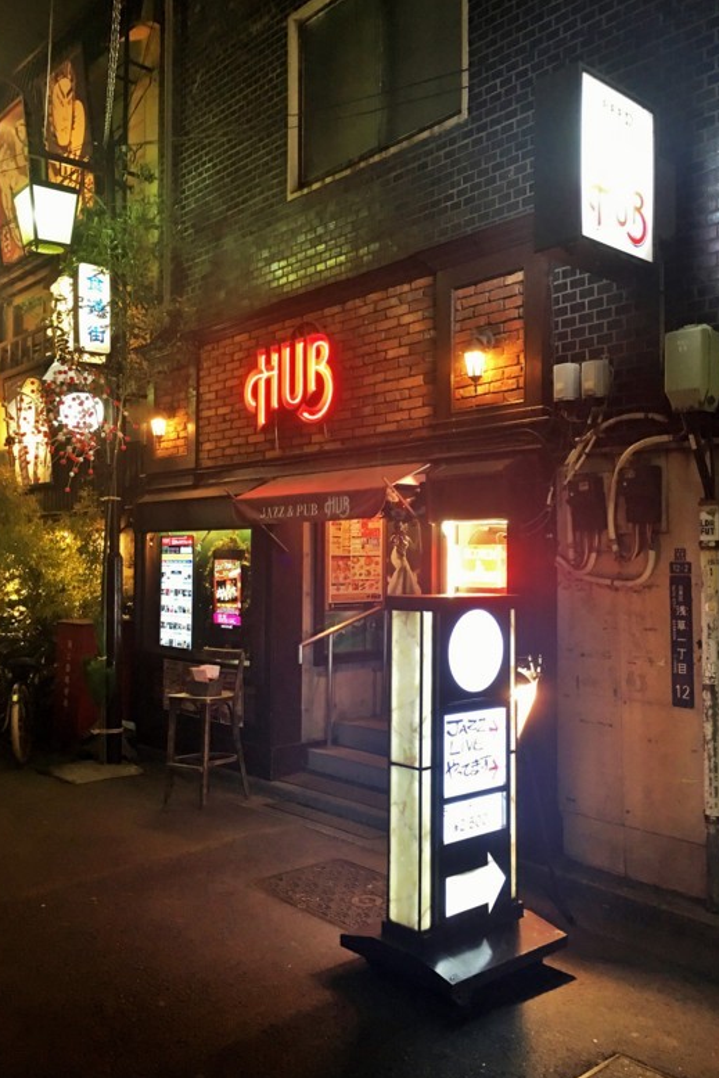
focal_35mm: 31
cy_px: 529
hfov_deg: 42.3
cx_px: 398
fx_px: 928
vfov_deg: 60.3
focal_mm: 4.15
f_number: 2.2
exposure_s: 1/10
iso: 80
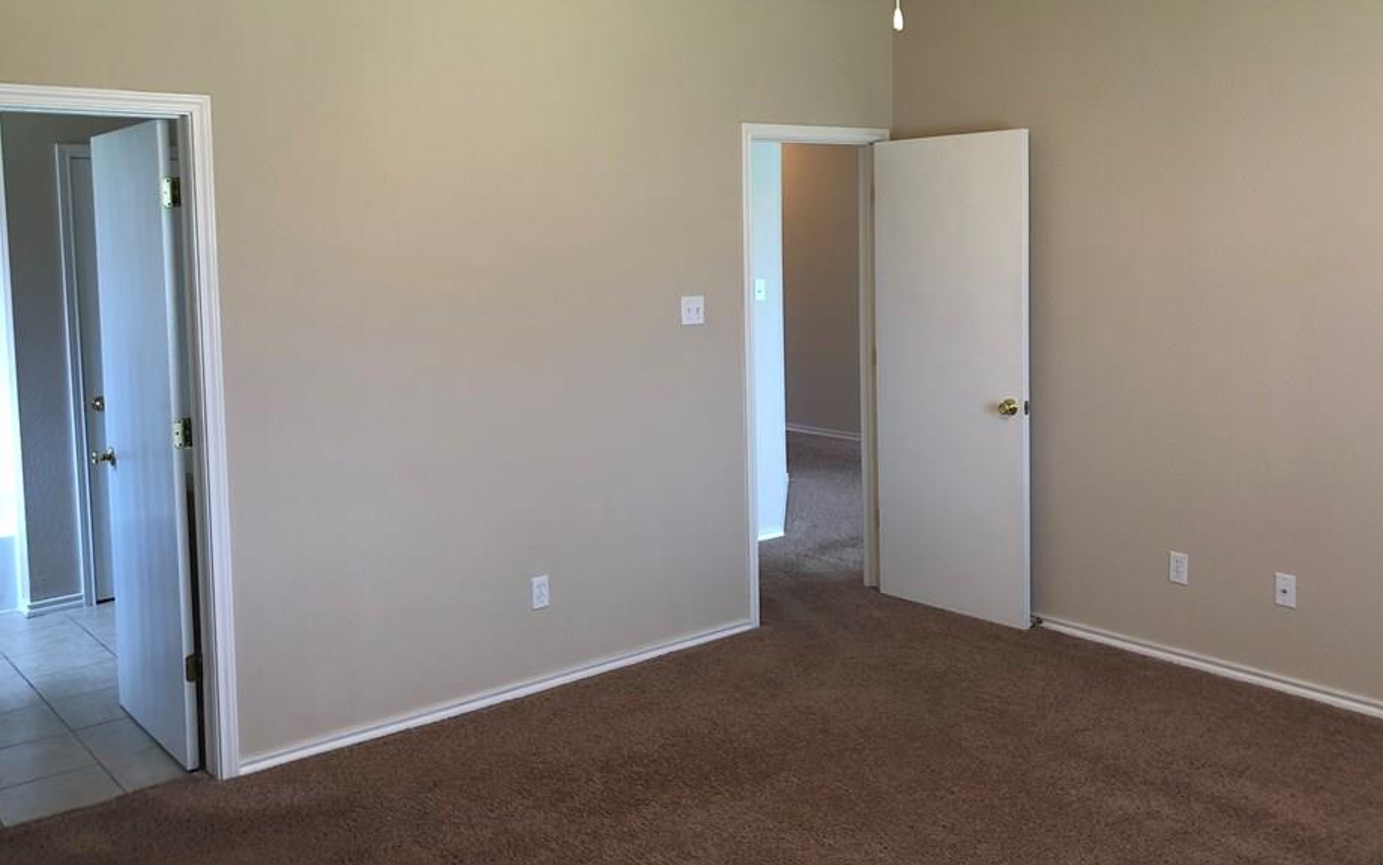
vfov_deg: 38.1
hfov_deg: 58.1
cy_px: 317
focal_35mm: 33
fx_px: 1244
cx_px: 671
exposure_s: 1/15
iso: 40
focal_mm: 4
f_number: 1.8
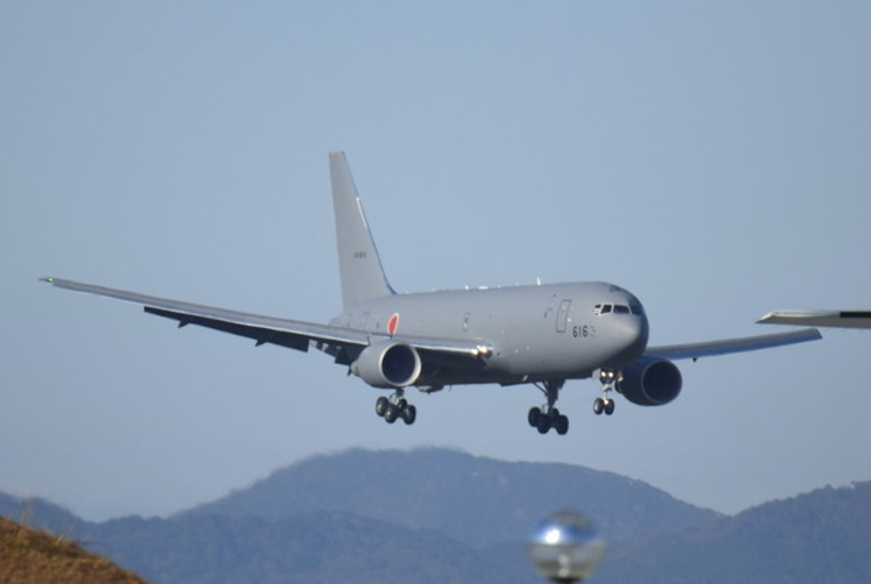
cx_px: 436
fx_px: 21810
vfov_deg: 1.5
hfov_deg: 2.3
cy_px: 292
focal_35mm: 900
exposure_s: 1/2000
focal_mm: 600
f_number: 8
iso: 400
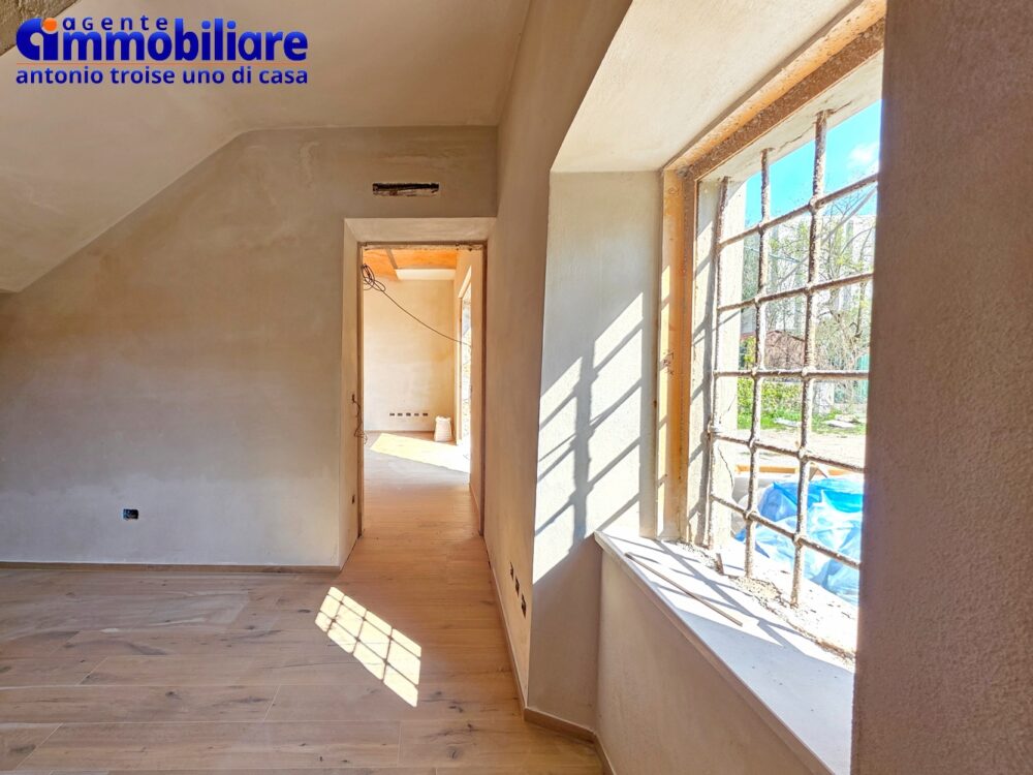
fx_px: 388
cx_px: 516
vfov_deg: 89.9
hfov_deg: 106.2
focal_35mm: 13
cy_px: 388
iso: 25
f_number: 1.9
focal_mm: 2.2
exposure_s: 1/100
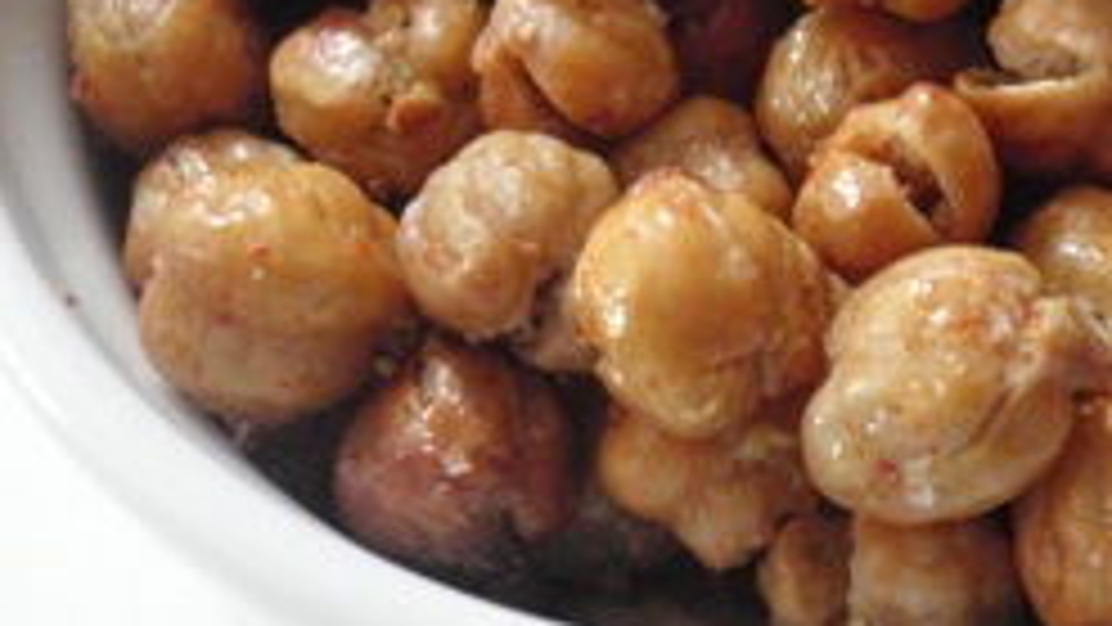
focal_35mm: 79
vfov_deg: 15.1
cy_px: 27
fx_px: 2330
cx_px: 932
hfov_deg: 26.2
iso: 800
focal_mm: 7.25
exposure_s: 1/15
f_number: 3.9
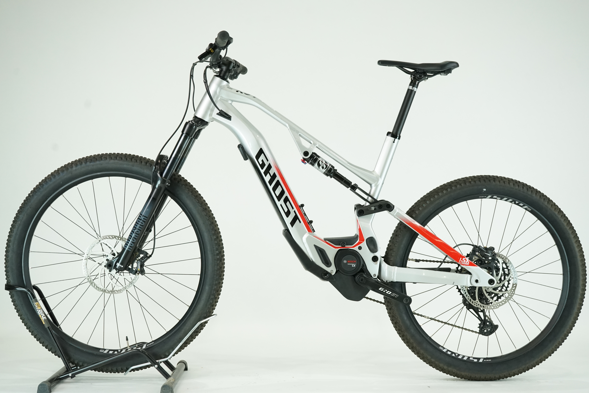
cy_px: 196
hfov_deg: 38.2
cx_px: 294
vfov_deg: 26.0
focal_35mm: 52
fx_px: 851
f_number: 6.3
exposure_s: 1/200
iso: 2000
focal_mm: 52
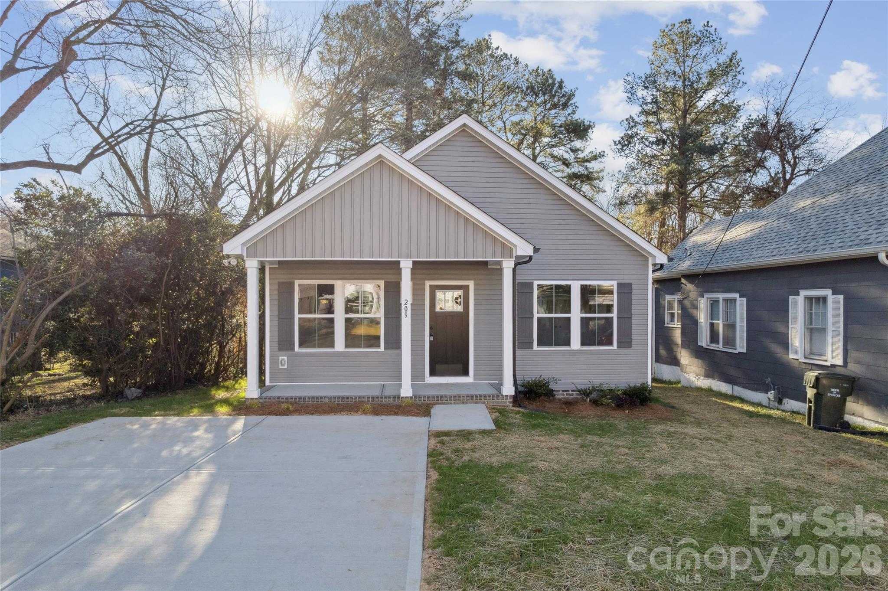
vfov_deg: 57.2
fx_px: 542
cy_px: 296
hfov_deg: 78.6
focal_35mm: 22
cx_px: 444
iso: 110
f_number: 2.8
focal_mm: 8.4
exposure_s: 1/120
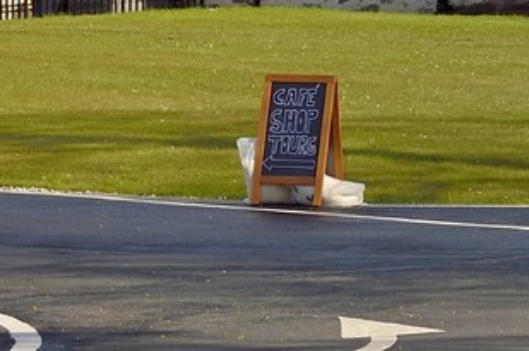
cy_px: -414
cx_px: 1200
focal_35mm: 363
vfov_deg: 3.7
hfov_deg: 5.5
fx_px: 5326
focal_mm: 70
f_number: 13
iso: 200
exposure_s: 1/250
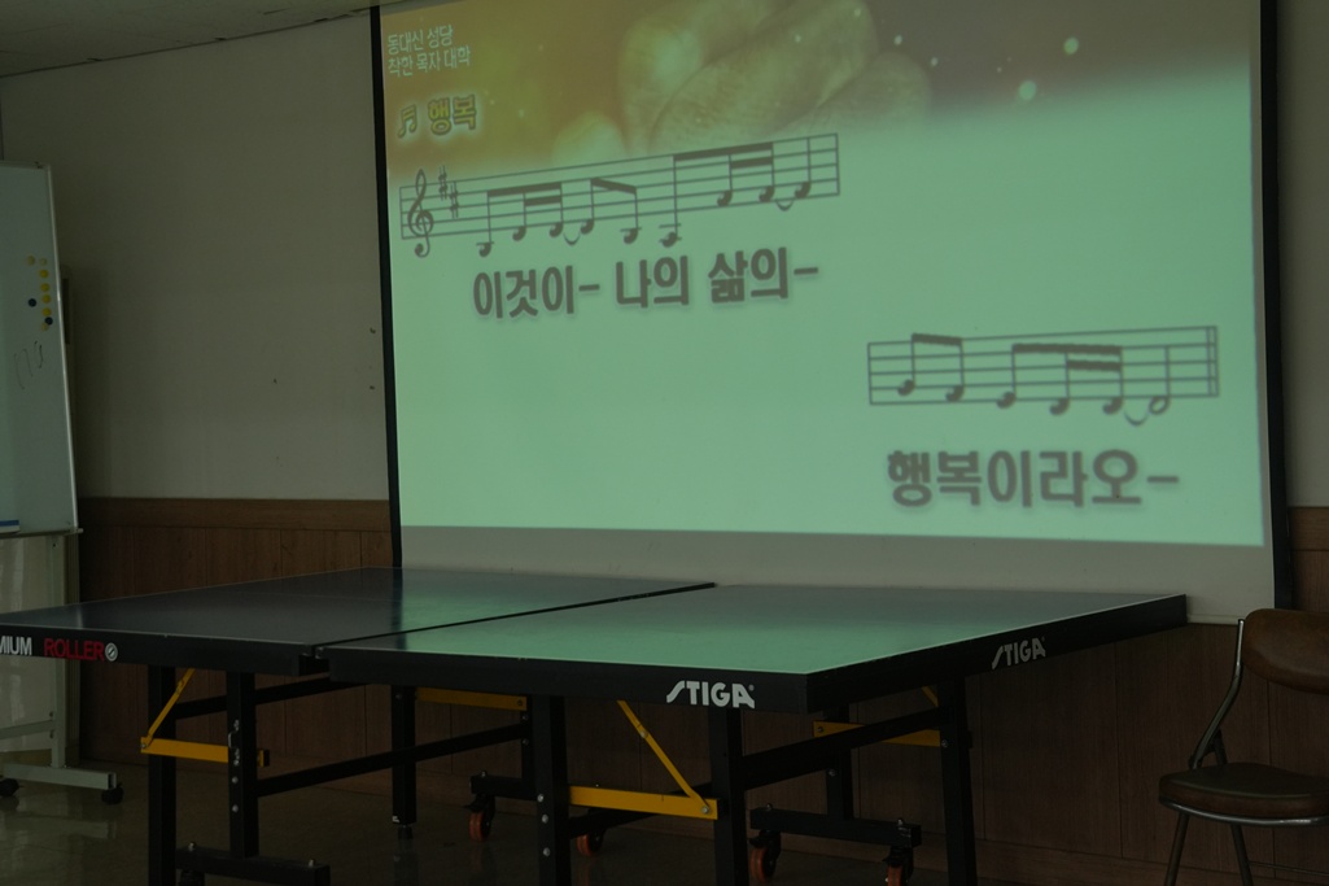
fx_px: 2159
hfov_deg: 34.2
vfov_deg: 23.2
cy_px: 443
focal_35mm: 58
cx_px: 664
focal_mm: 39
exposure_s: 1/80
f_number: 4.5
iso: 640
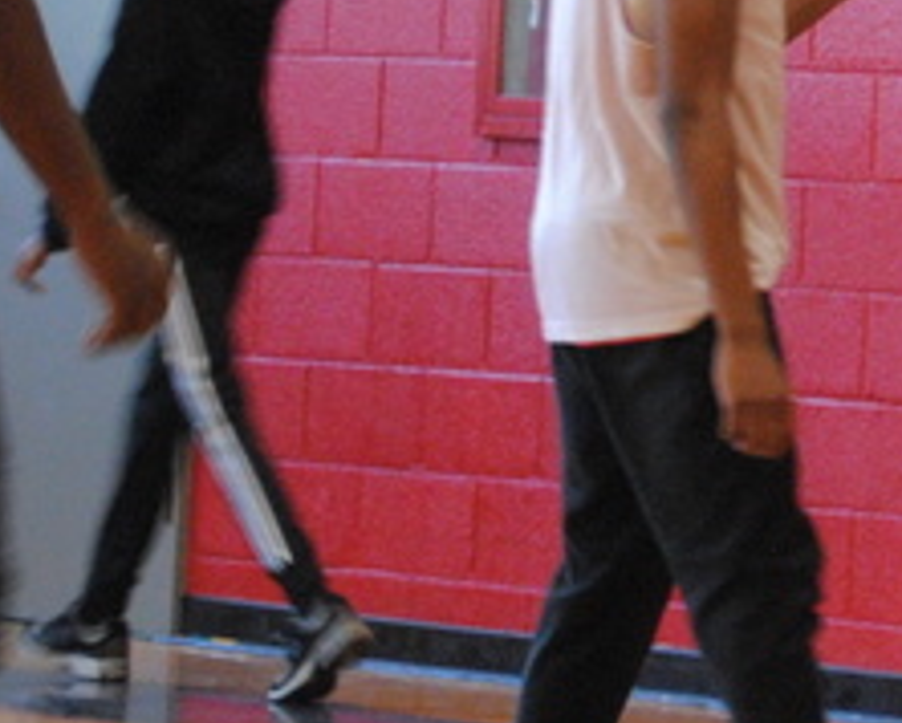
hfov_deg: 5.3
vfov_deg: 4.3
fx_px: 9543
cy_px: -364
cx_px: 1544
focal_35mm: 357
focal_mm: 55
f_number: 5.6
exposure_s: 1/40
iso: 800
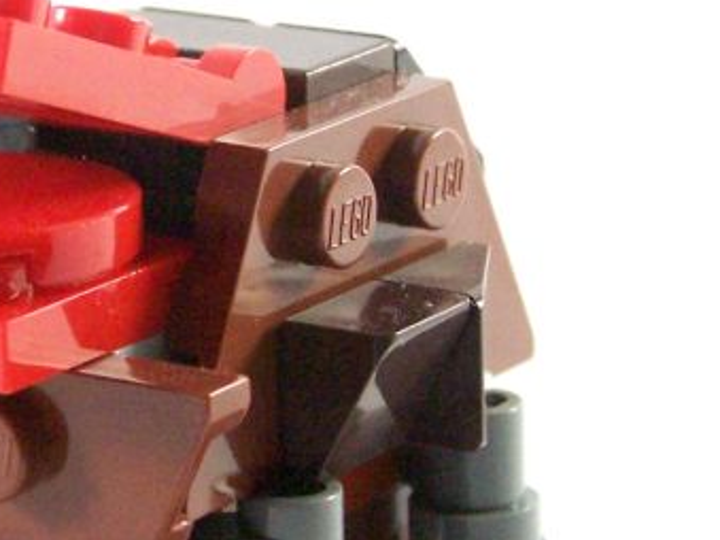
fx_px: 5156
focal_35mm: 248
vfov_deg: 6.0
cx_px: 68
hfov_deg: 8.0
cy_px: 306
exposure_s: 1/60
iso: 400
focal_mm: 13.7
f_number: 4
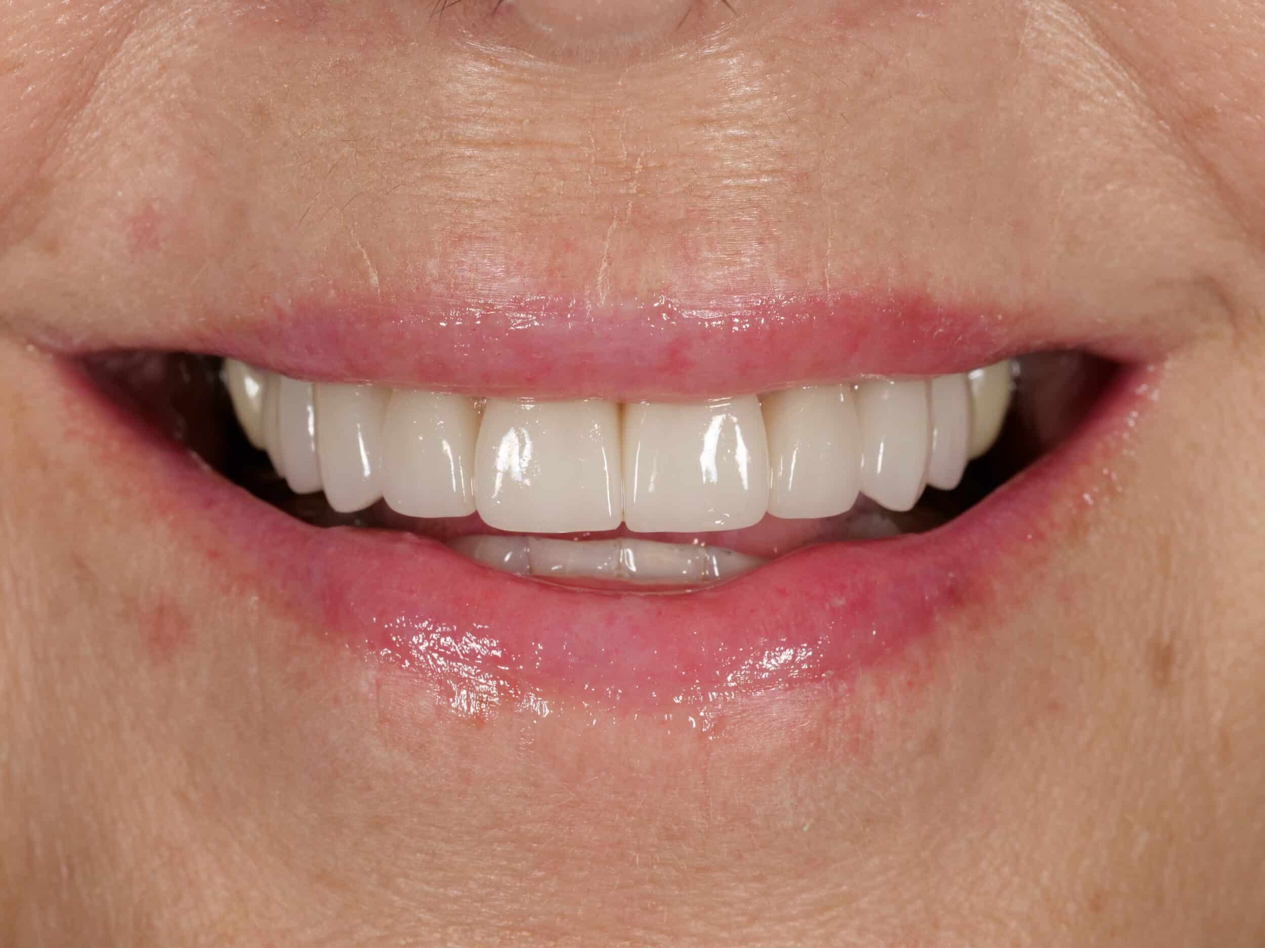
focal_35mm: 120
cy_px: 474
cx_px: 632
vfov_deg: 12.3
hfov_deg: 16.4
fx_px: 4385
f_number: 11
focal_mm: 60
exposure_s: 1/200
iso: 400
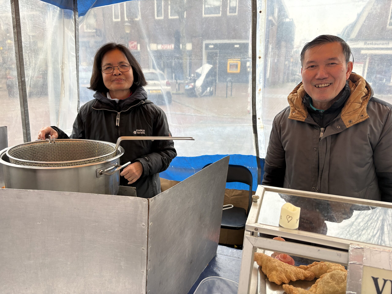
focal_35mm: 26
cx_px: 196
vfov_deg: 53.1
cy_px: 147
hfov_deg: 67.3
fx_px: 294
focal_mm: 5.96
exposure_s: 1/102
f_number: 1.6
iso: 125
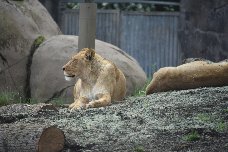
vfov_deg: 4.6
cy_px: 76
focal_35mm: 300
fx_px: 1900
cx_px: 114
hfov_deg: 6.9
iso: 560
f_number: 5.6
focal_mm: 300
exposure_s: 1/640
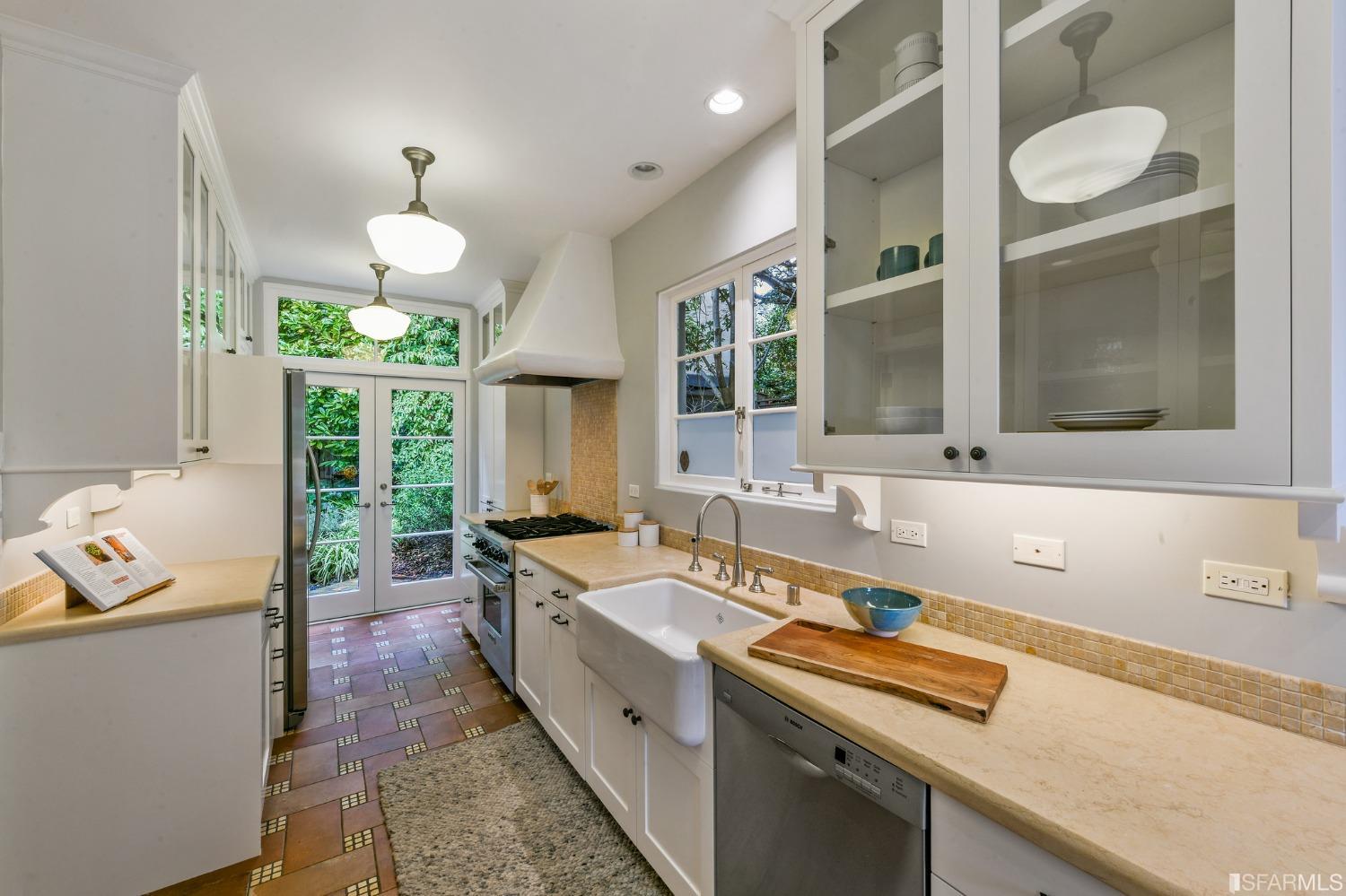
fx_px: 523
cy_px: 448
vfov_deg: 81.2
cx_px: 673
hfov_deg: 104.3
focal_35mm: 14
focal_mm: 14
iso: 64
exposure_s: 1/1.25
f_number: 16
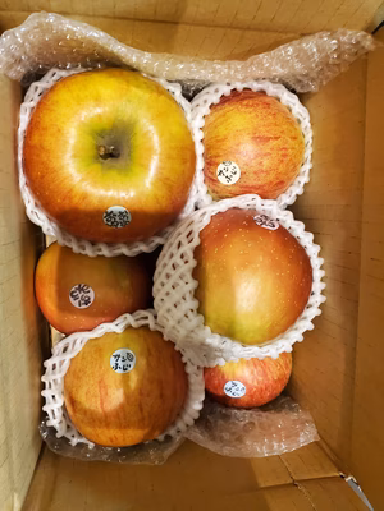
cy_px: 256
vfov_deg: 67.3
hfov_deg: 53.1
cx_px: 192
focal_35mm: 26
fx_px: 385
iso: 640
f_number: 2.4
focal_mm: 4.3
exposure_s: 1/33
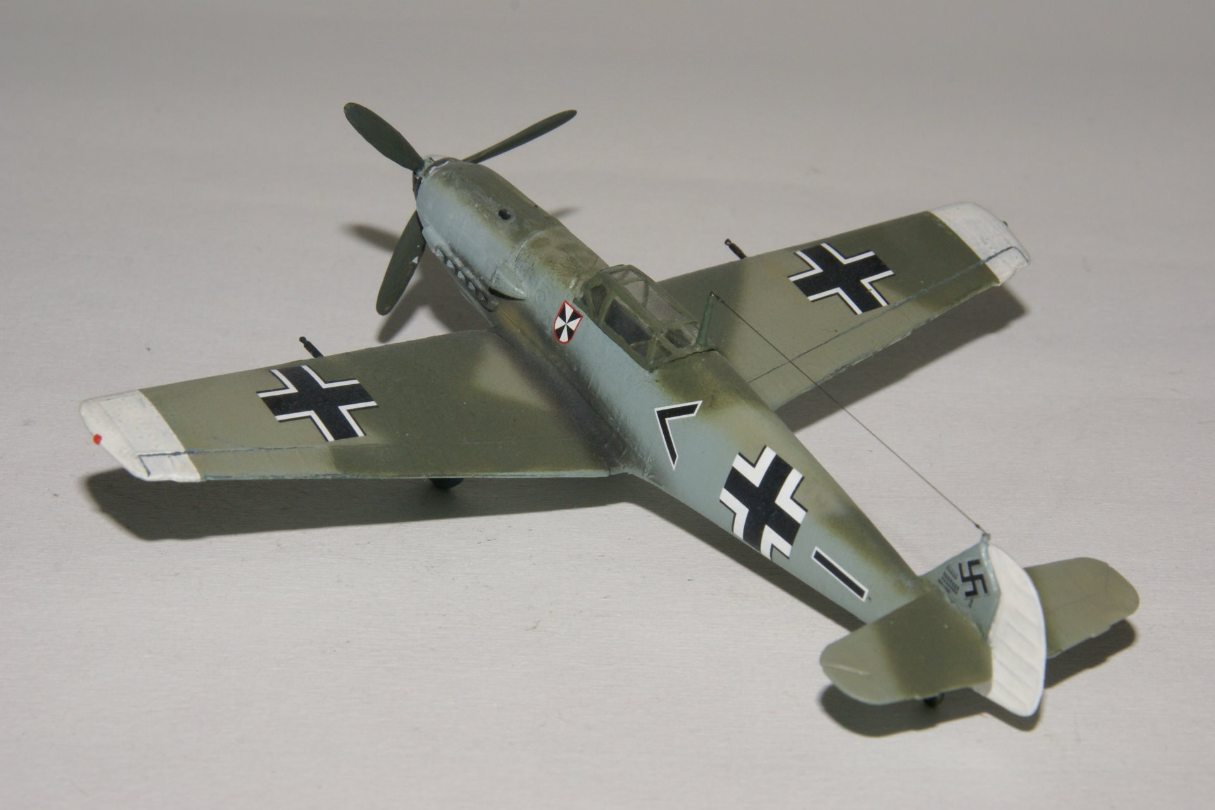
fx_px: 3797
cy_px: 405
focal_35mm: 112
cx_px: 608
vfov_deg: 12.2
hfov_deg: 18.2
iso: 400
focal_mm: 75
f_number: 22
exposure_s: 1/125
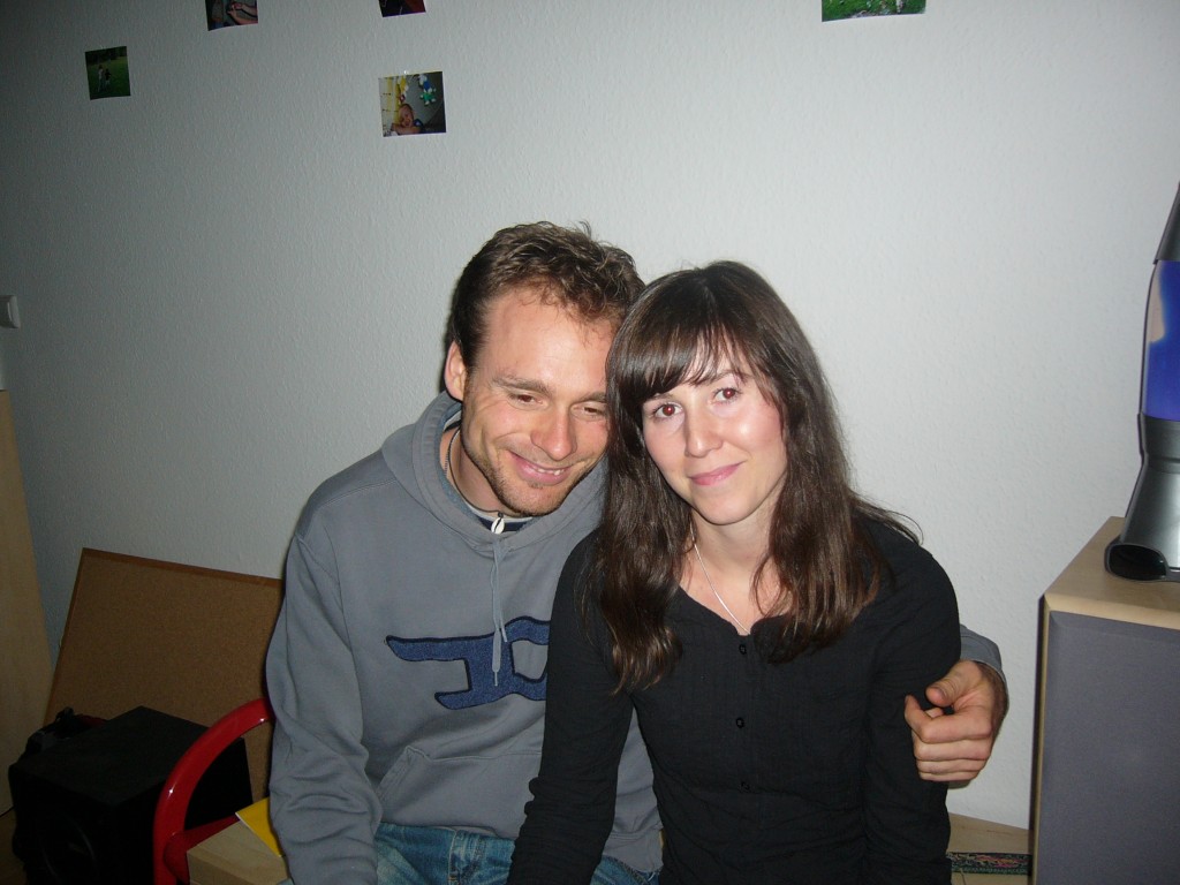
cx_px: 590
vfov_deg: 40.7
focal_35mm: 35
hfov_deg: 52.6
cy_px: 442
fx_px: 1193
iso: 100
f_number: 2.8
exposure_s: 1/60
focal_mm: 5.8
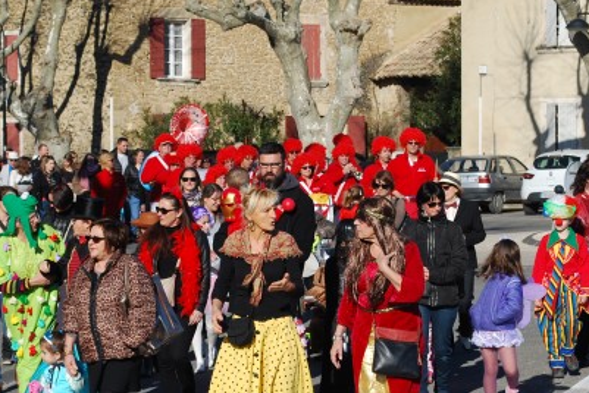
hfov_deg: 15.5
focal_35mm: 132
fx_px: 2158
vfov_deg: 10.4
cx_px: 253
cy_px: 193
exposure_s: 1/250
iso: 100
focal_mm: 55
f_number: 8
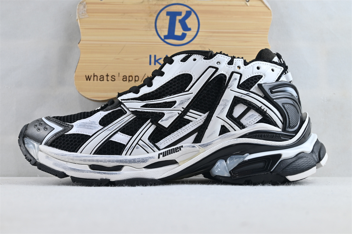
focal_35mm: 44
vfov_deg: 30.8
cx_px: 176
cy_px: 117
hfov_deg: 45.0
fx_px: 425
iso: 100
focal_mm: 29
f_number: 4.8
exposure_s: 1/40
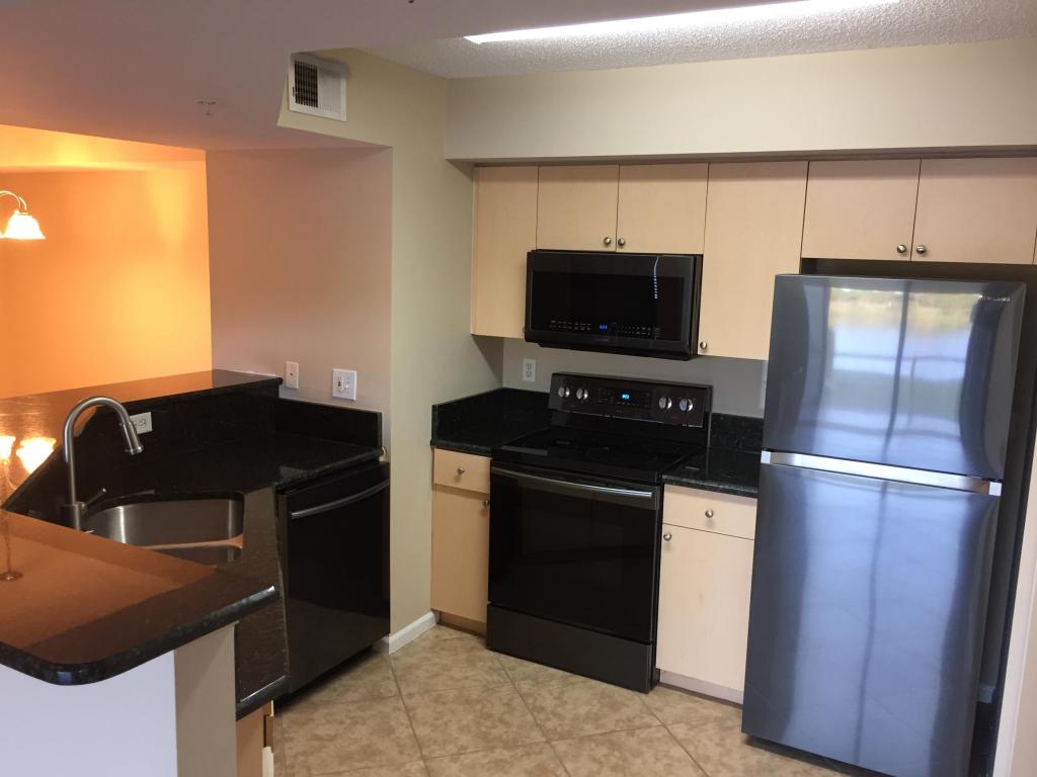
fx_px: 869
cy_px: 388
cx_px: 518
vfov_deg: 48.2
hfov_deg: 61.7
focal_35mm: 29
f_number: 2.2
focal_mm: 4.15
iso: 80
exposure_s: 1/30
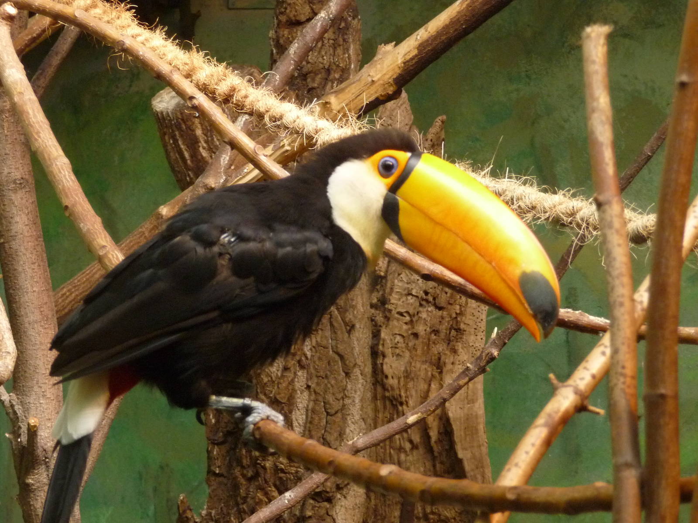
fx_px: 2863
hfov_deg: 13.9
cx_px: 349
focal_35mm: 142
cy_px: 262
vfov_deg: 10.4
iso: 400
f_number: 4.7
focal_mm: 21.8
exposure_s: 1/40
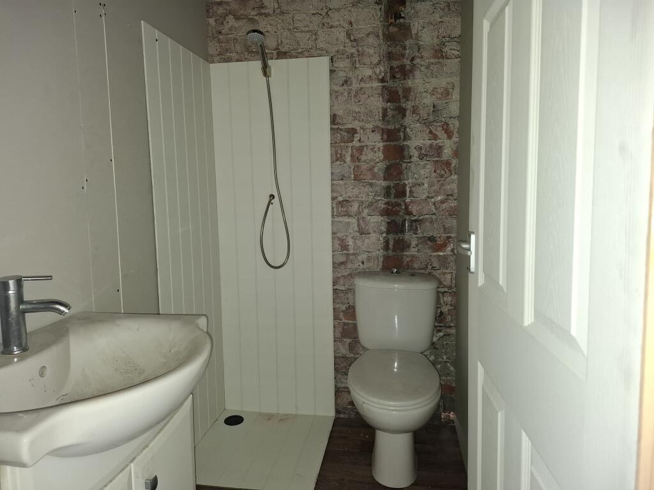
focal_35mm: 23
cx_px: 327
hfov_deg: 73.9
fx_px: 435
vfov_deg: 58.9
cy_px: 245
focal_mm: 5.54
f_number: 1.8
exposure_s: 1/33
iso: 320
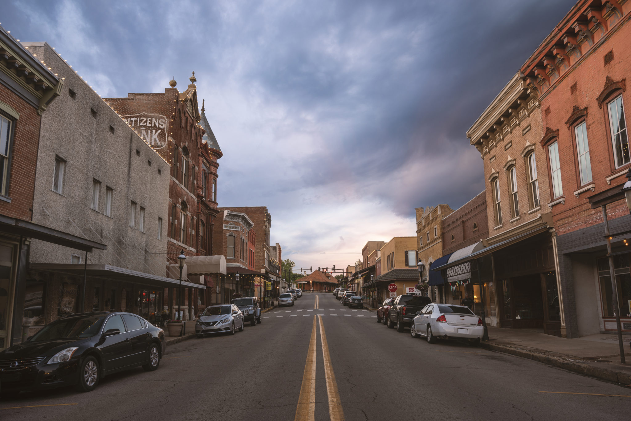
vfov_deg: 45.0
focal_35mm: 29
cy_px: 210
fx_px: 508
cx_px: 316
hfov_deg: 63.6
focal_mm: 29
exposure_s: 1/5
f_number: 10
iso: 31
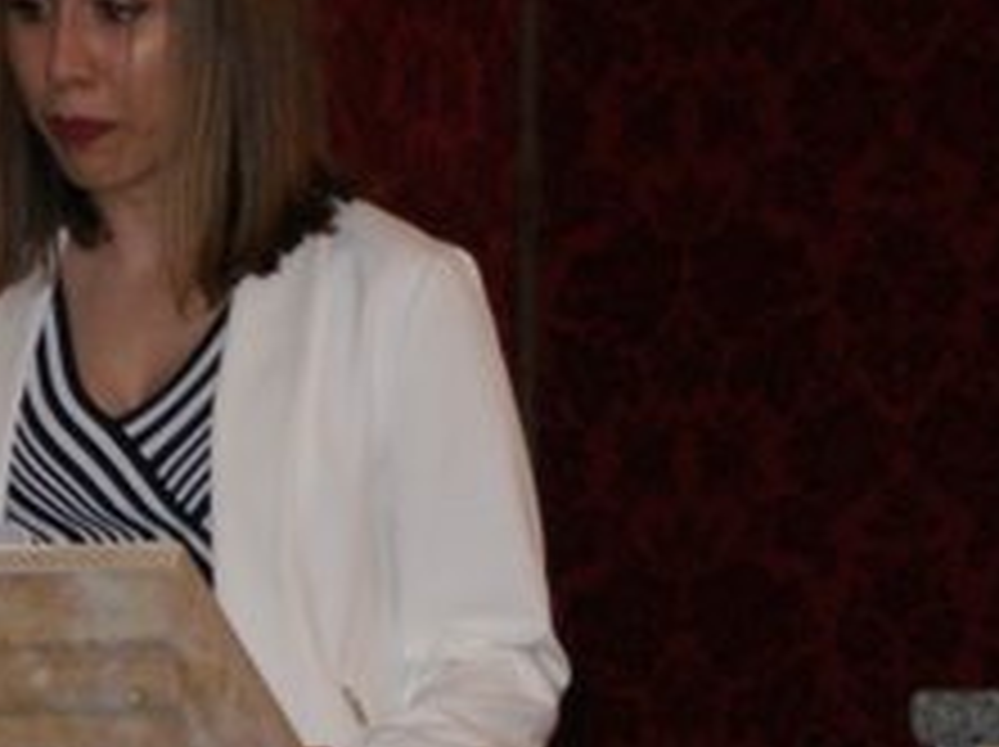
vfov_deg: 4.1
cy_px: 405
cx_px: 333
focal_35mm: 365
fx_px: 10522
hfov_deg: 5.4
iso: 400
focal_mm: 70
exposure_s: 1/125
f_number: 5.6
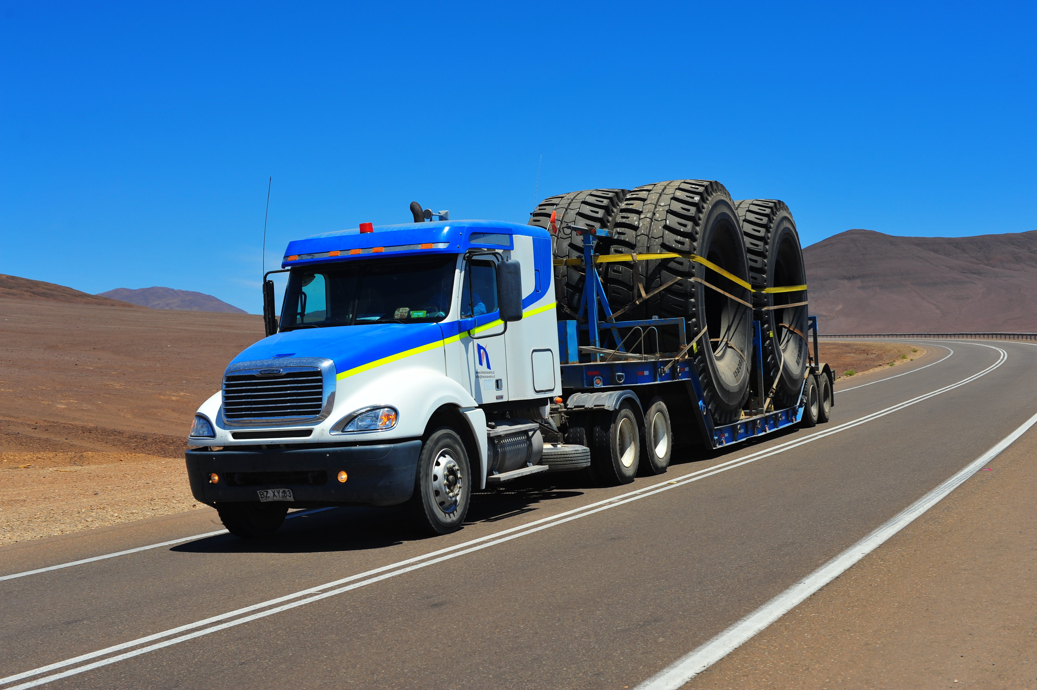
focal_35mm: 50
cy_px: 345
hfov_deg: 39.6
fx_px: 1439
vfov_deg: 27.0
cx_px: 518
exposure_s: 1/1000
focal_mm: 50
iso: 200
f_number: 8
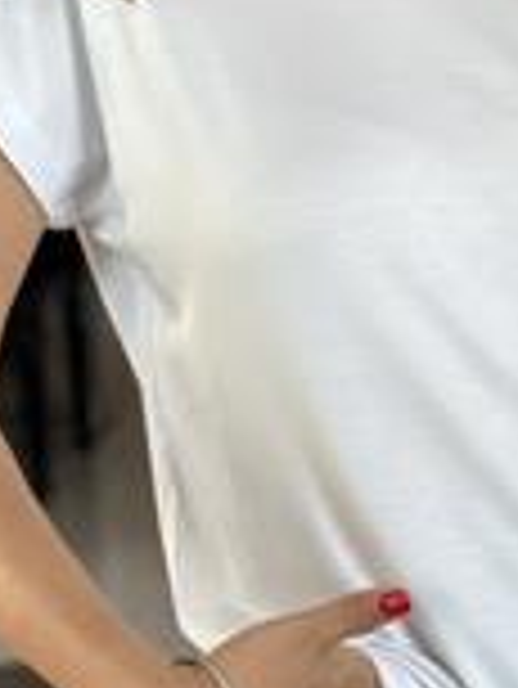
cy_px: 76
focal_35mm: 159
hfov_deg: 9.3
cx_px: 473
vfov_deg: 12.3
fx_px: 3168
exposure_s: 1/86
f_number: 1.78
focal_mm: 6.86
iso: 125
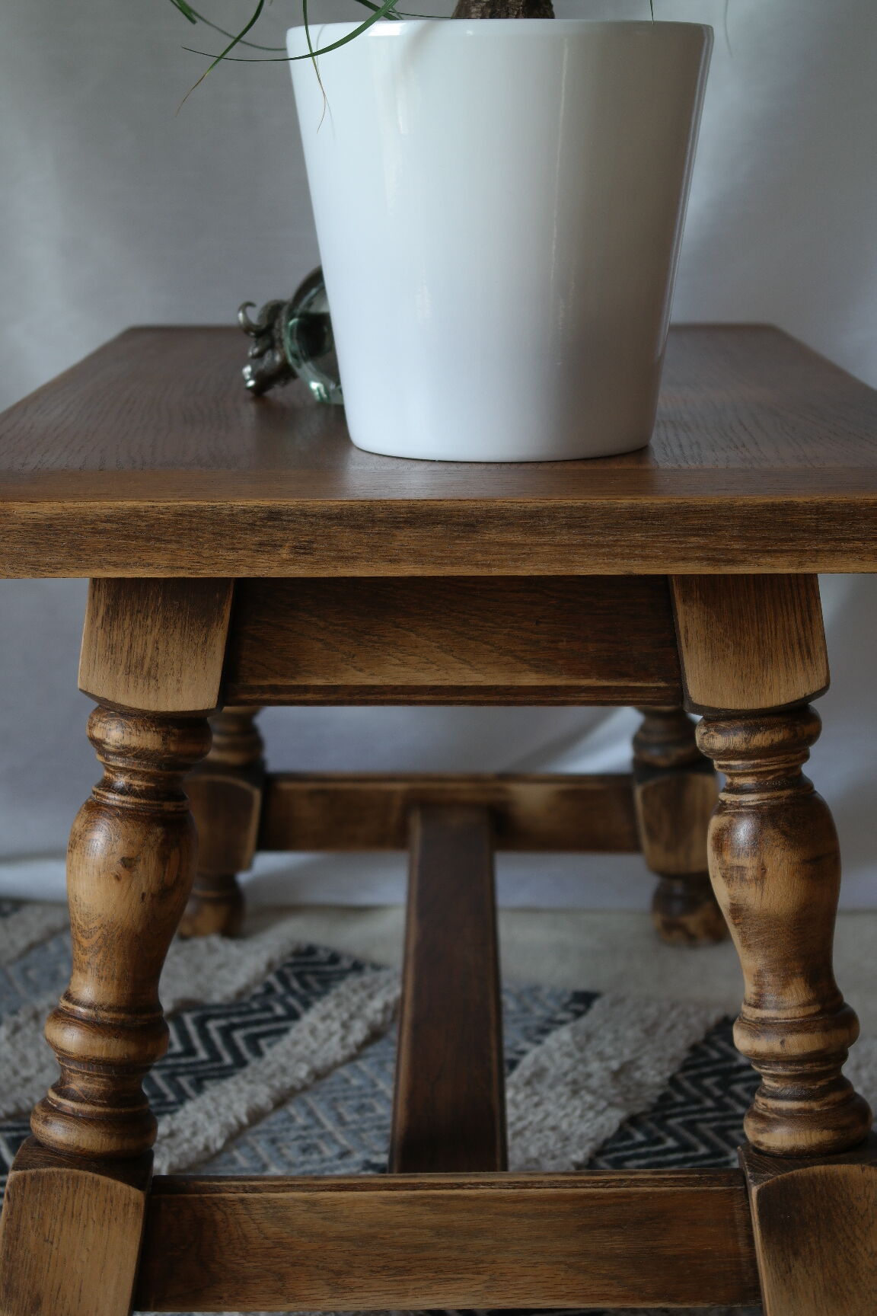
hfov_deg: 19.7
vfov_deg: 29.2
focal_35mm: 69
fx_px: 2521
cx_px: 438
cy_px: 658
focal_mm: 45
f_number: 5.6
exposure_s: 1/30
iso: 200
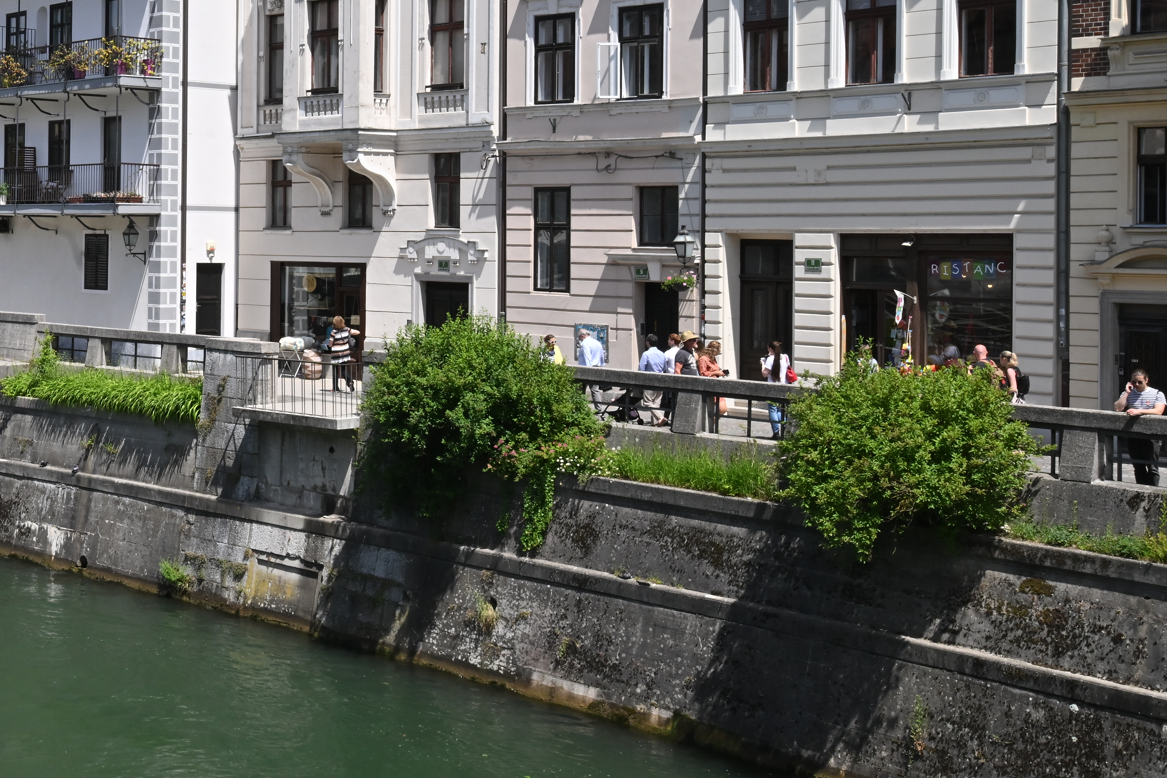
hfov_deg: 32.8
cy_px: 235
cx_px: 60
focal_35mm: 57
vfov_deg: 23.6
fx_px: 1848
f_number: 20
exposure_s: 1/320
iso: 500
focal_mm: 30
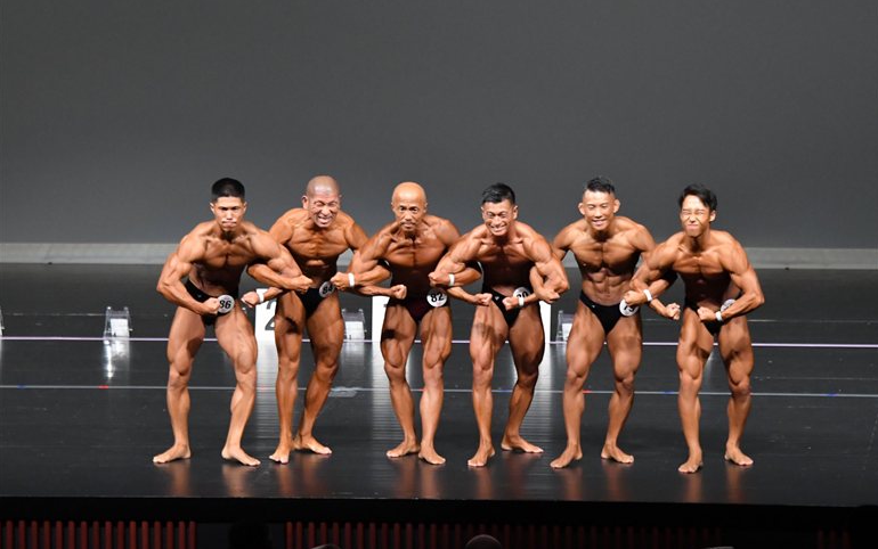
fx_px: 4955
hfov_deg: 10.1
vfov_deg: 6.3
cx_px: 441
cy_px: 273
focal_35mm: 207
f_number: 5.6
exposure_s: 1/400
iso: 5000
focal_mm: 135
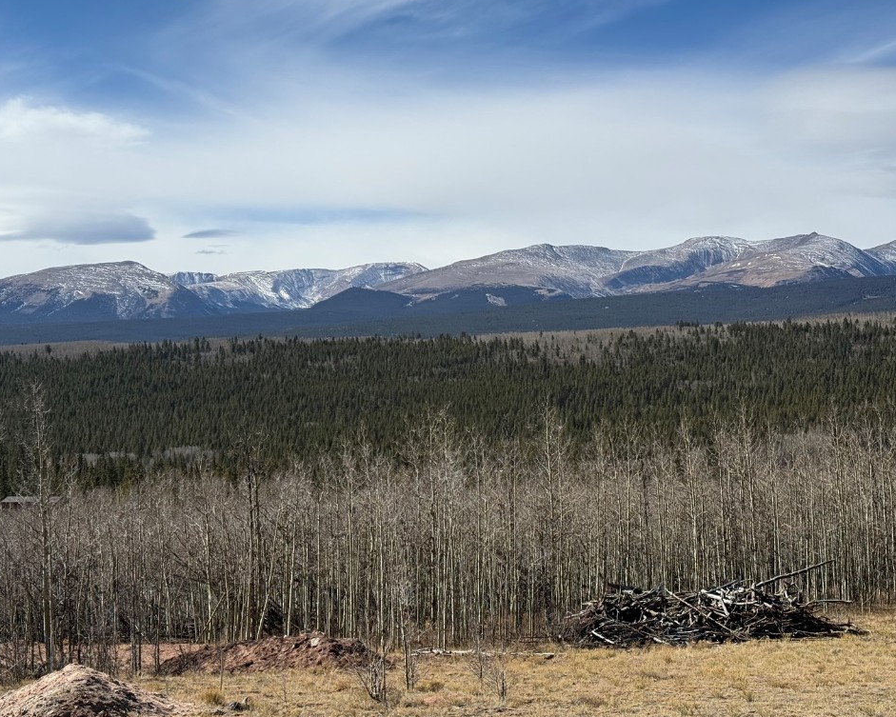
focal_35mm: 51
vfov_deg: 29.7
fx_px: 1353
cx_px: 448
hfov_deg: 36.7
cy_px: 354
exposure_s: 1/11364
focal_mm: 6.76
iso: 100
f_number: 1.78
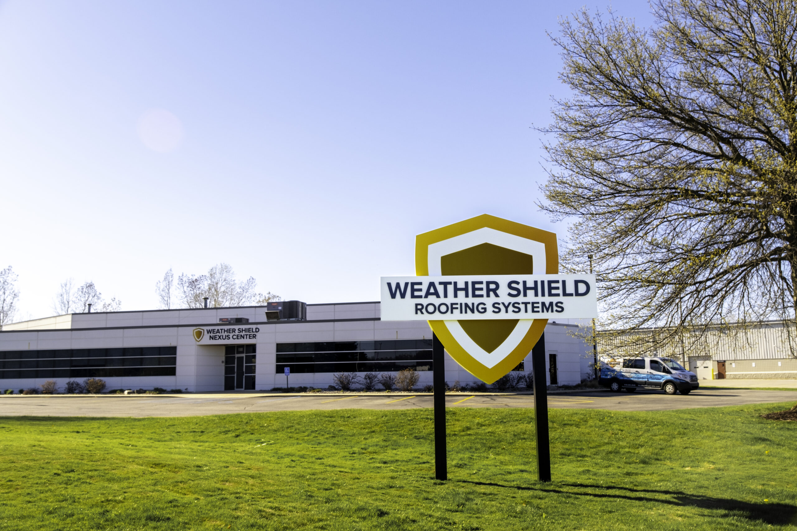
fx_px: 797
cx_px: 398
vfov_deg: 36.9
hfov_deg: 53.1
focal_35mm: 36
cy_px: 266
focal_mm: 24
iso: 160
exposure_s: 1/550
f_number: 5.6
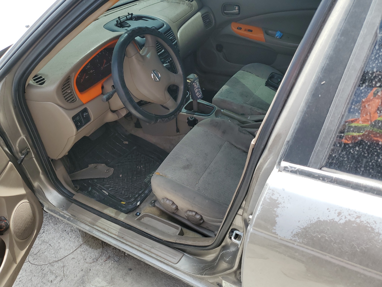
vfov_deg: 53.1
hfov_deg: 67.3
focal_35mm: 26
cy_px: 144
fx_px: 287
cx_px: 191
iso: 50
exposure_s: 1/833
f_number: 1.5
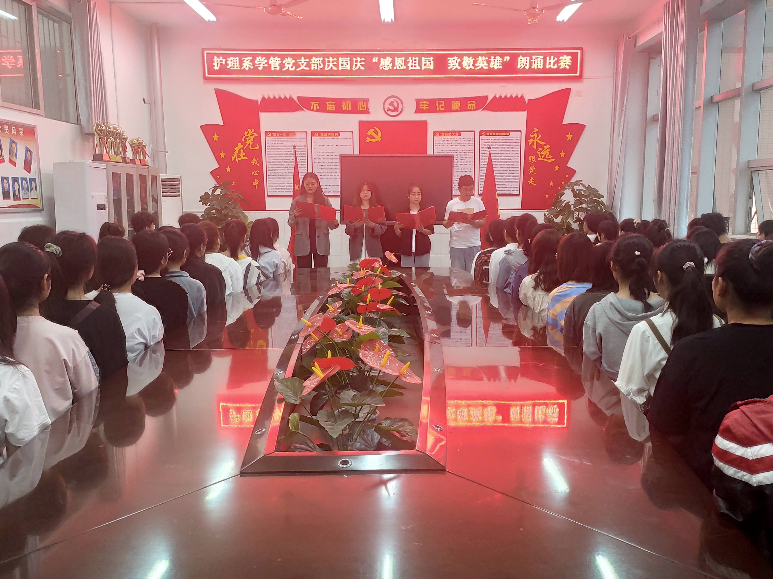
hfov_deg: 58.4
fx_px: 692
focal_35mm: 31
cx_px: 386
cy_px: 290
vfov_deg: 45.4
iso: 446
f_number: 1.75
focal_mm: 4.77
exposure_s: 1/30
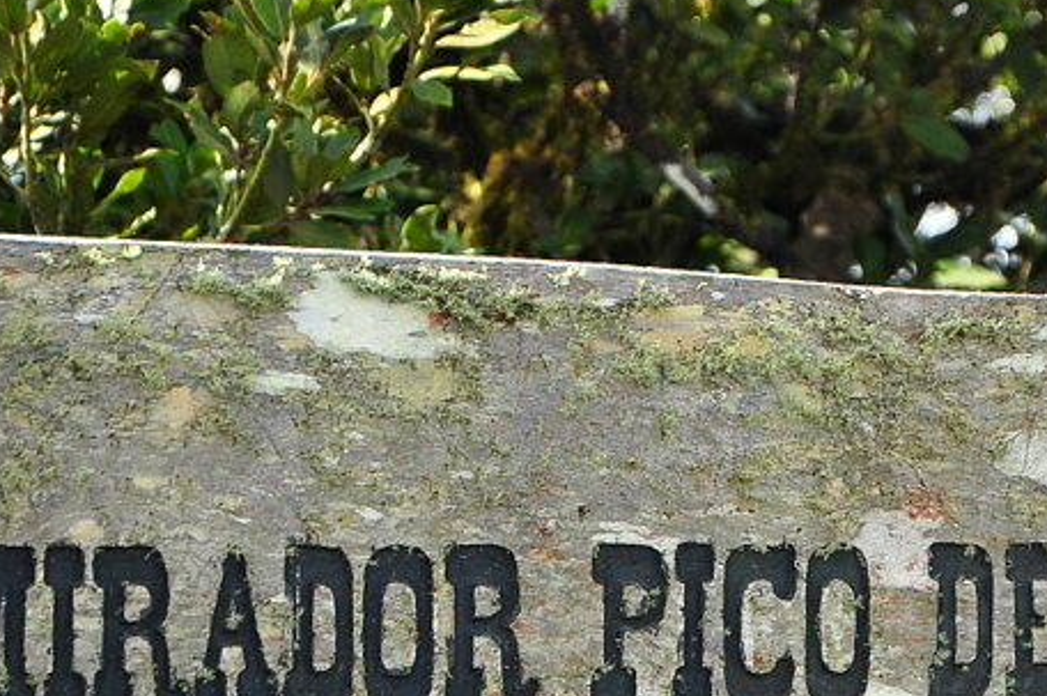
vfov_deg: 4.1
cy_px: 513
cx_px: 746
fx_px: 9741
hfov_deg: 6.1
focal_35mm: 335
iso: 400
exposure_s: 1/500
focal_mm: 85
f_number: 5.6
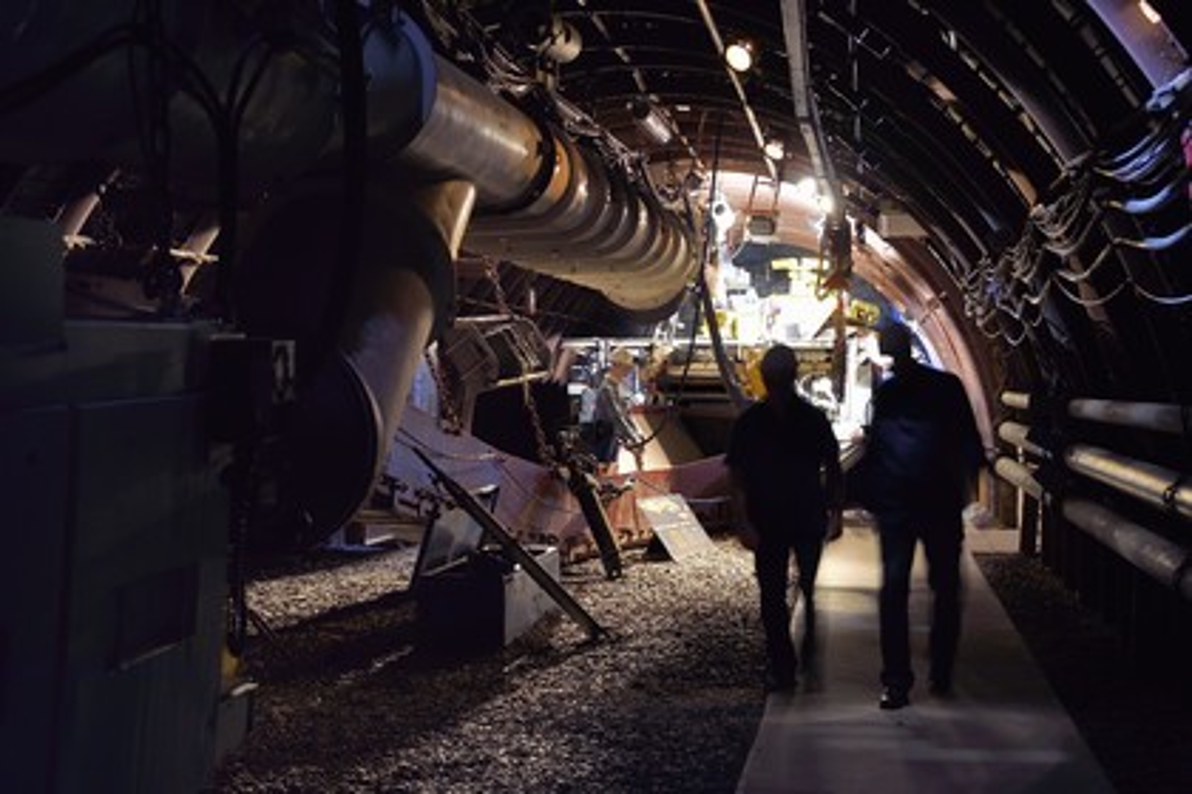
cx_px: 596
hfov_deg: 34.5
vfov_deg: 23.4
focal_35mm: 58
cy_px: 397
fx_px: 1920
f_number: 5.6
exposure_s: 1/2.5
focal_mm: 58
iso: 640
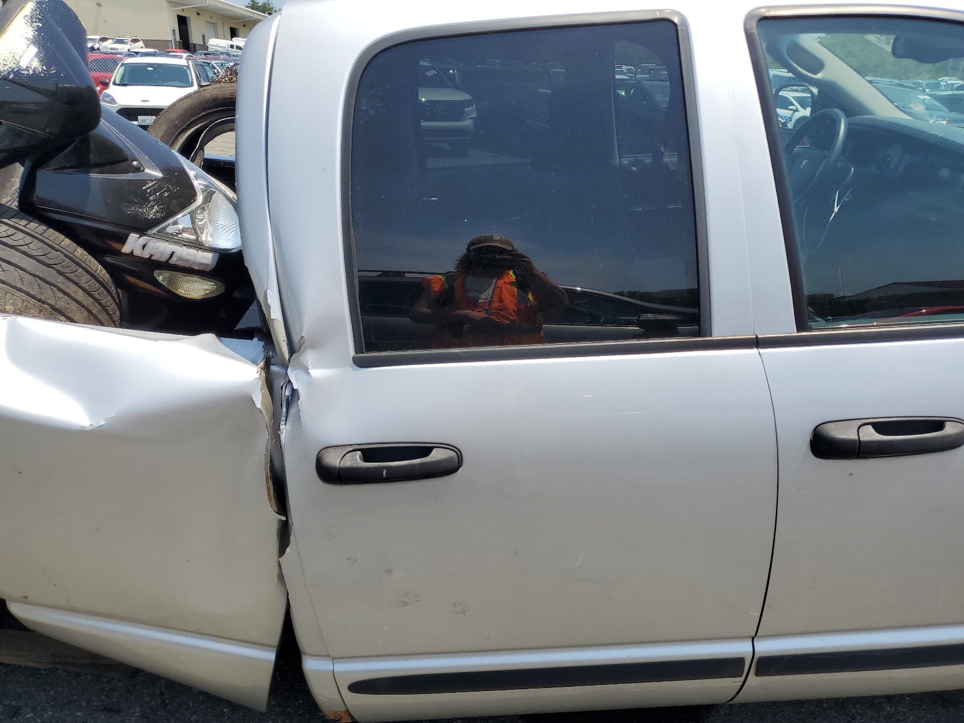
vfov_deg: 53.1
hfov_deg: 67.3
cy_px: 362
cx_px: 482
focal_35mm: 26
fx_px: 724
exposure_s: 1/3333
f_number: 1.5
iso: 50
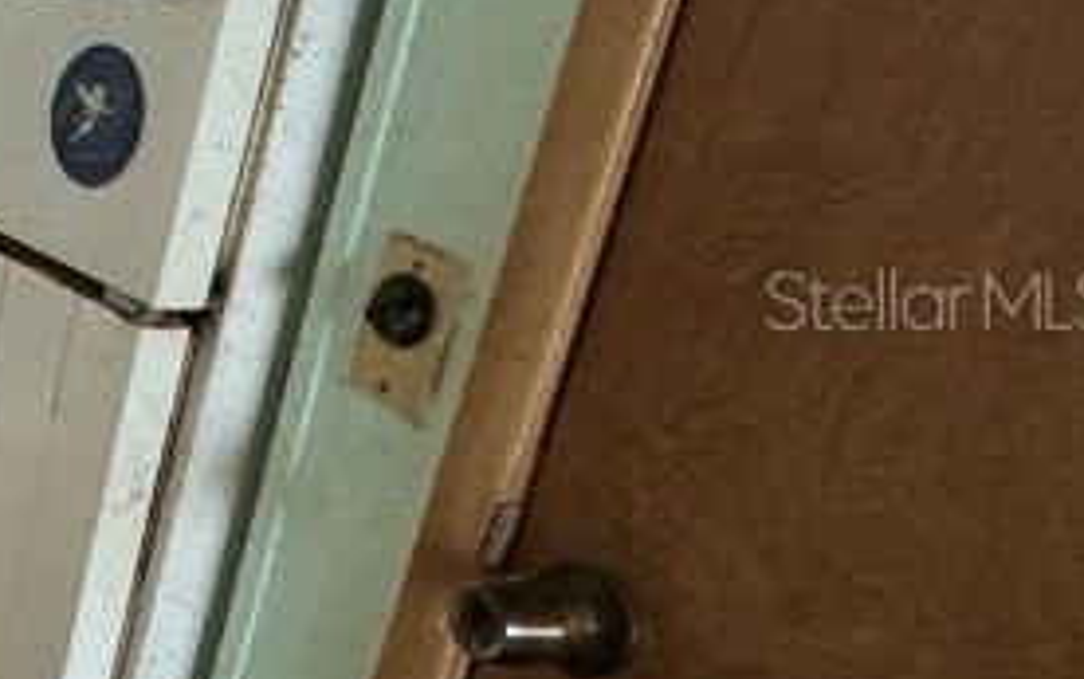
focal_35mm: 55
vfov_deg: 23.6
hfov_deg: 22.0
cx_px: -876
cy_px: 298
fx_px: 1626
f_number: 2.2
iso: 640
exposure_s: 1/60
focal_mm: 2.22
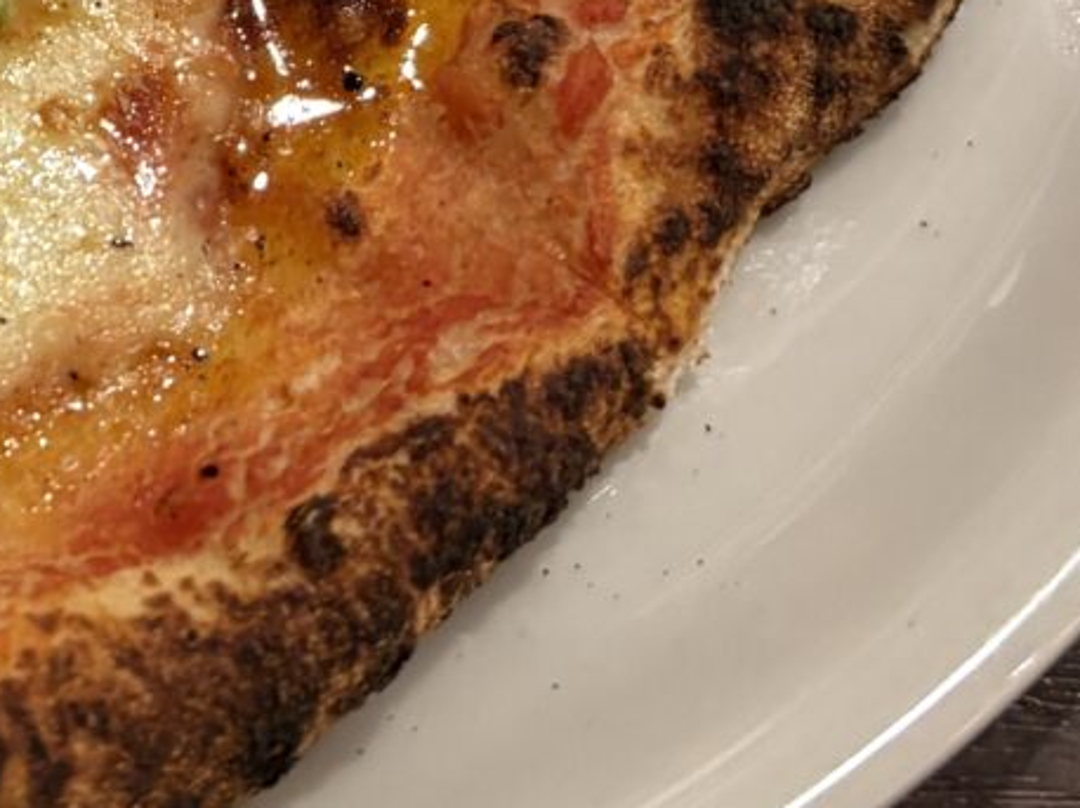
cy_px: -285
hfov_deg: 17.0
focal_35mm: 109
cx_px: -337
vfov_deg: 13.0
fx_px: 3399
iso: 160
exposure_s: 1/50
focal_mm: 5.96
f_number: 1.6
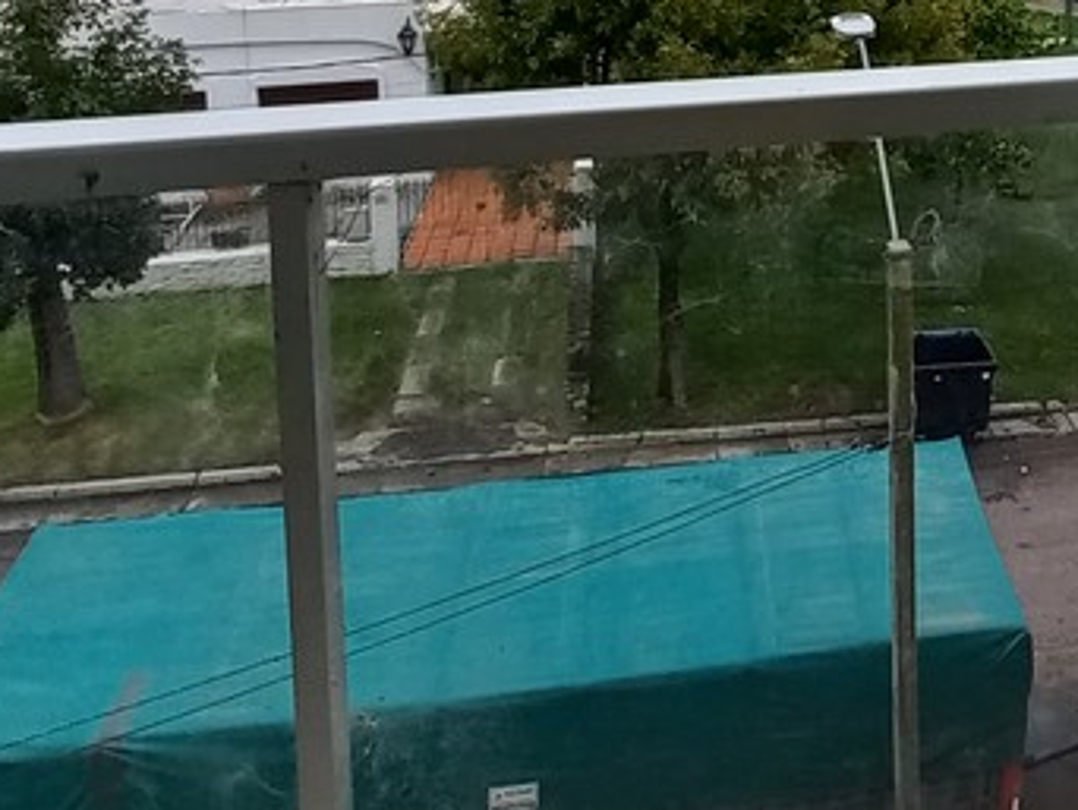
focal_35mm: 41
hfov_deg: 41.9
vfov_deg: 30.2
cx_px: 977
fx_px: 1278
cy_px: -154
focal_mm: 1.42
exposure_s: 1/573
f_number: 2.2
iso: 40
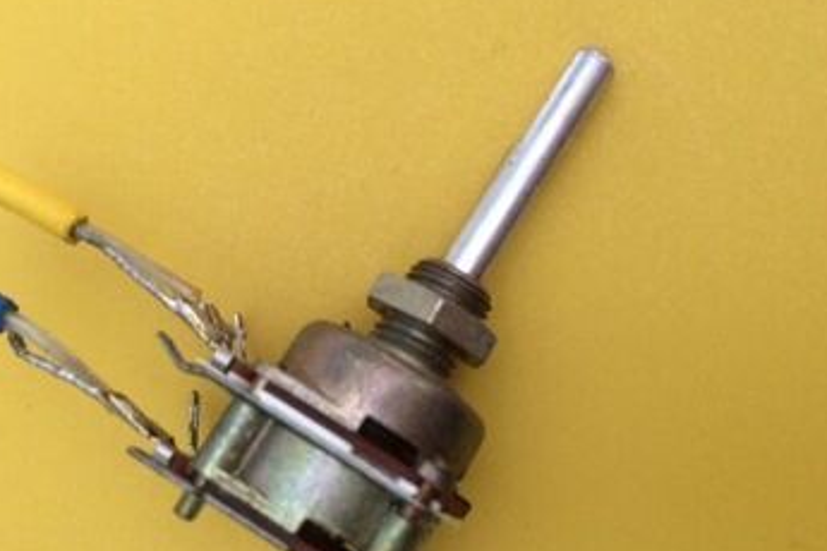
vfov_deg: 31.8
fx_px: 965
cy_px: 321
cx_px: 307
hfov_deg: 46.0
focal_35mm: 42
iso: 320
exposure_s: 1/17
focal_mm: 4.15
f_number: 2.2
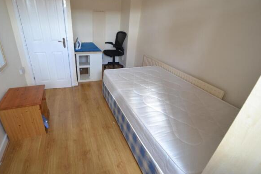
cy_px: 81
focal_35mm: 17
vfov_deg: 70.4
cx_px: 114
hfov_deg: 92.8
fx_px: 123
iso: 400
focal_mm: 10
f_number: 3.5
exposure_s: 1/60
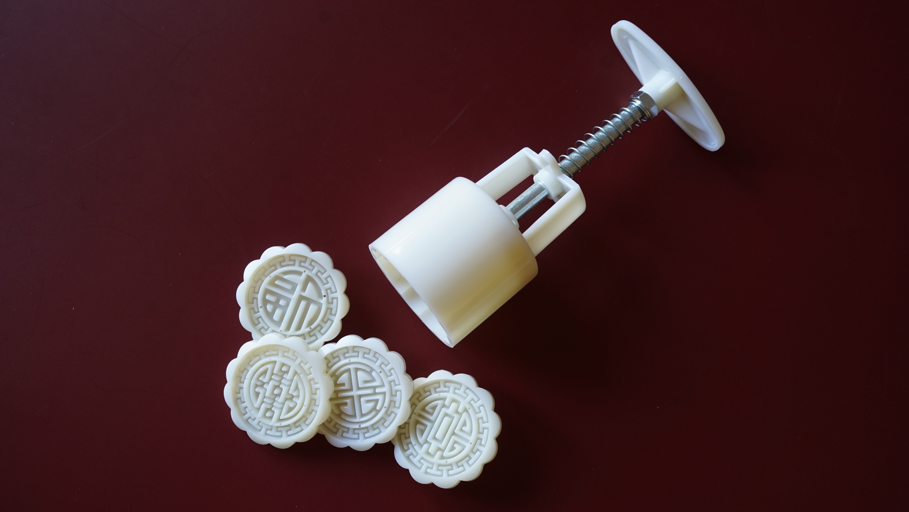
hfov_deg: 54.0
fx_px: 892
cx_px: 454
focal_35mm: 37
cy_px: 232
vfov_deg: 32.0
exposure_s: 1/25
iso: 400
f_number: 5.6
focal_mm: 35
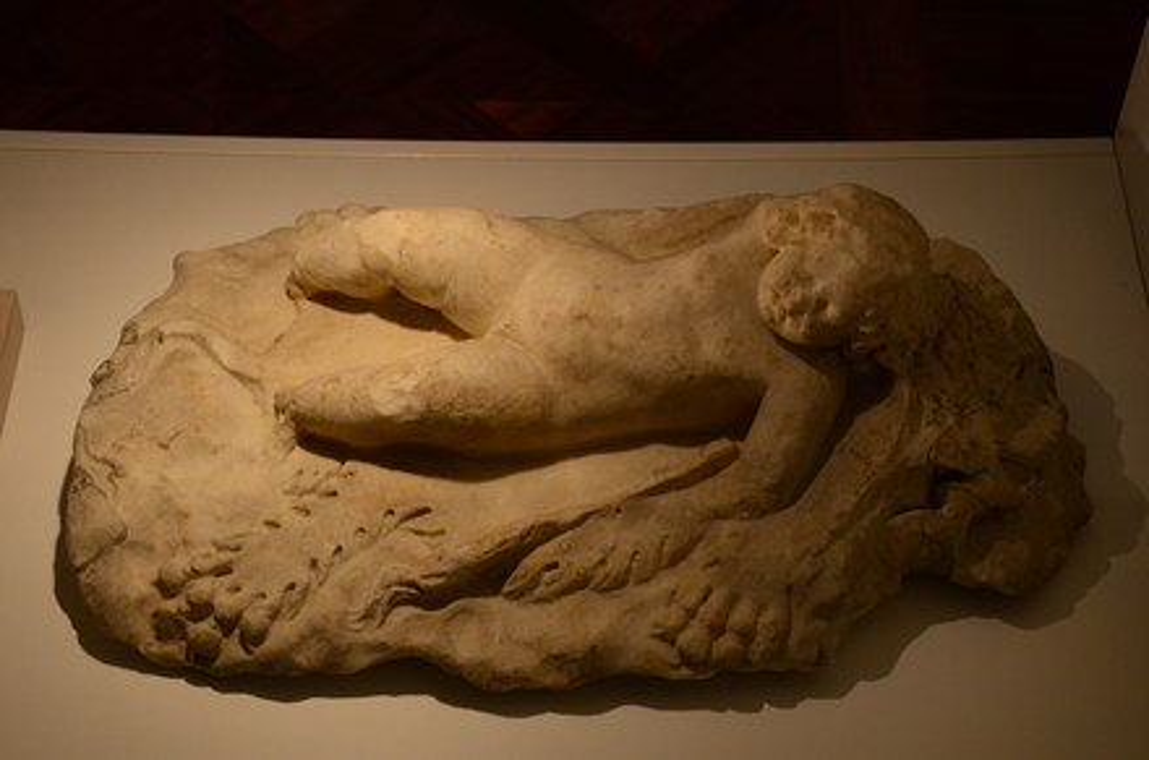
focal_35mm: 78
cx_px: 574
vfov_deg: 17.4
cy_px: 380
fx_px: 2483
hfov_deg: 26.1
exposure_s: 1/200
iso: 1000
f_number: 7.1
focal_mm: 52
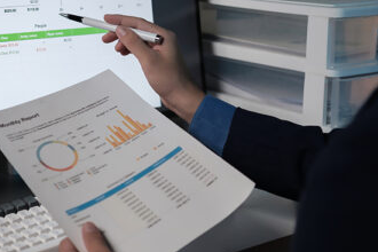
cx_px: 123
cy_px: 118
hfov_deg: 26.2
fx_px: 808
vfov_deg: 17.7
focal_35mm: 77
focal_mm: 35
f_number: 2
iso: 250
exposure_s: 1/200
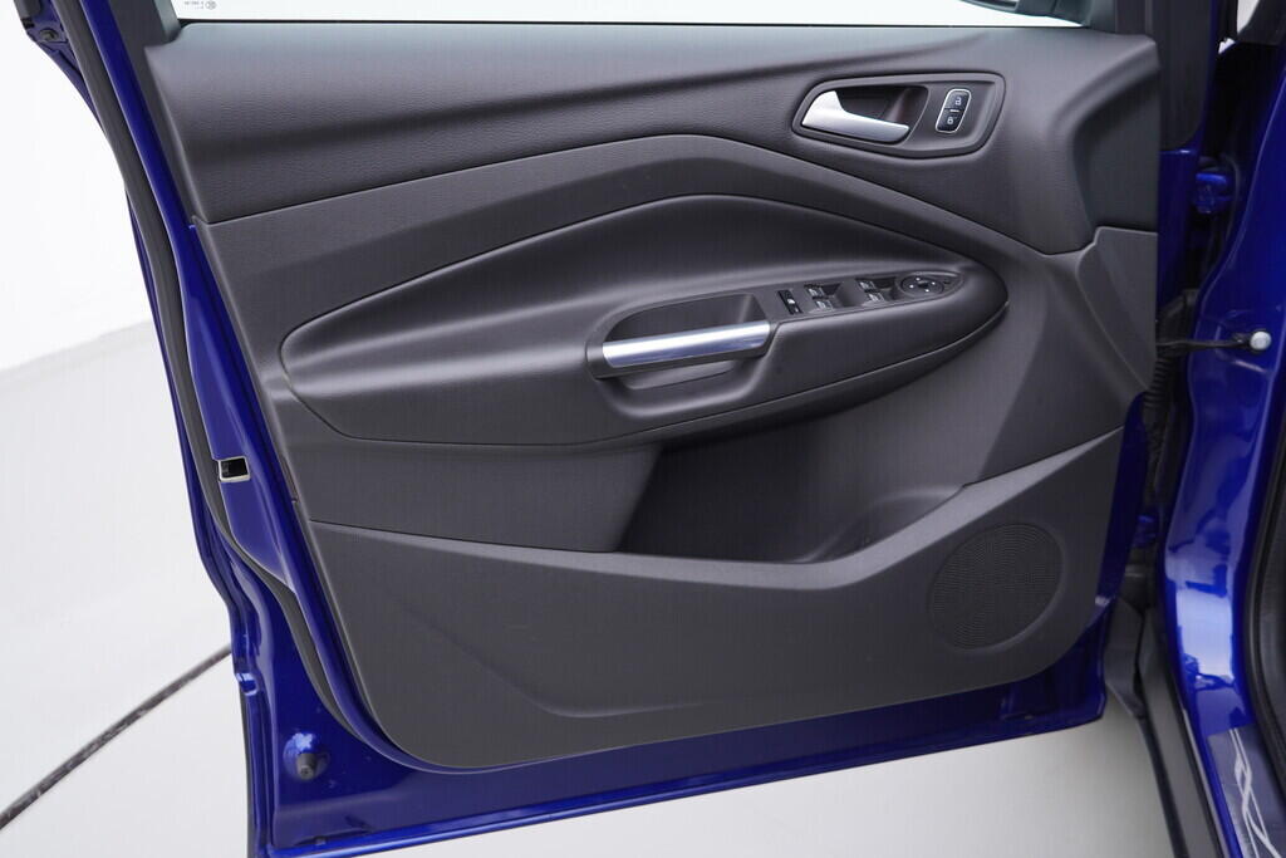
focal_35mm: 36
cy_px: 429
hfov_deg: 53.1
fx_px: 1286
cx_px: 643
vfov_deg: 36.9
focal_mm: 24
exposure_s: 1/40
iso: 125
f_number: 3.2
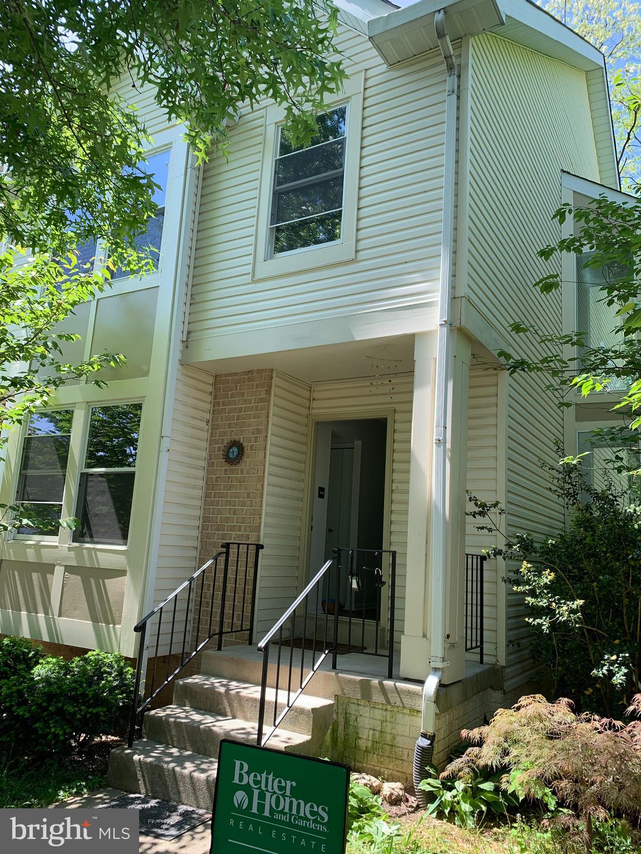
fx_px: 642
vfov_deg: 67.3
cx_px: 320
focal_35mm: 26
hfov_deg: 53.1
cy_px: 427
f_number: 1.8
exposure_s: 1/358
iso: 25
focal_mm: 4.25
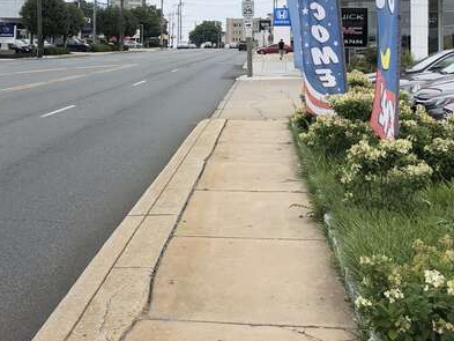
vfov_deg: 24.6
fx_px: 748
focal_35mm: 57
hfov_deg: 33.5
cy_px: 12
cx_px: 159
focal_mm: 4
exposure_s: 1/3247
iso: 20
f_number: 1.8
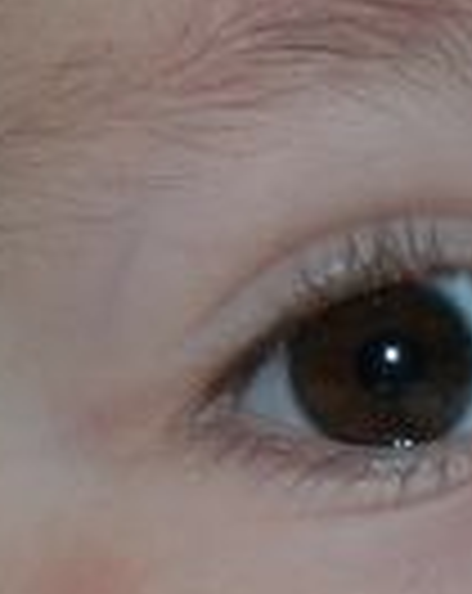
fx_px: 19678
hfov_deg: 1.4
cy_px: 1008
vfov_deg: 1.7
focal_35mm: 1123
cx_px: 1623
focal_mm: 70
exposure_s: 1/60
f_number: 4.5
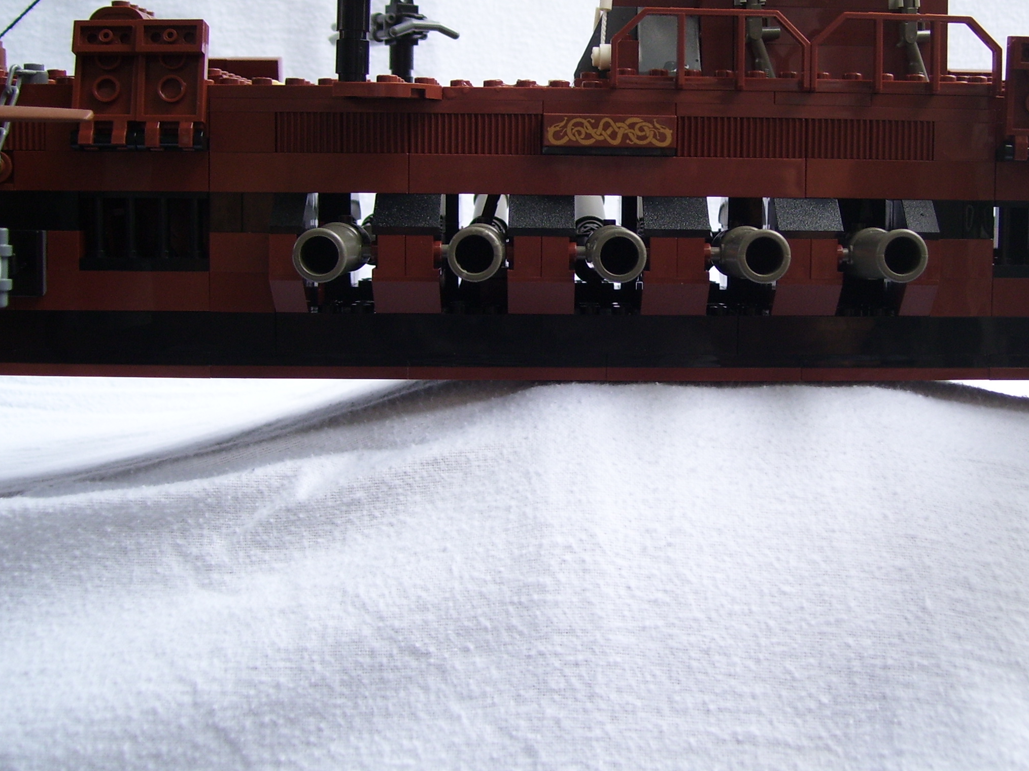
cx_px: 607
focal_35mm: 47
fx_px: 1397
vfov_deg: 30.8
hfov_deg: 40.3
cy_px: 293
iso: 80
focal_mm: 6
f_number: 2.7
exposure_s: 1/45
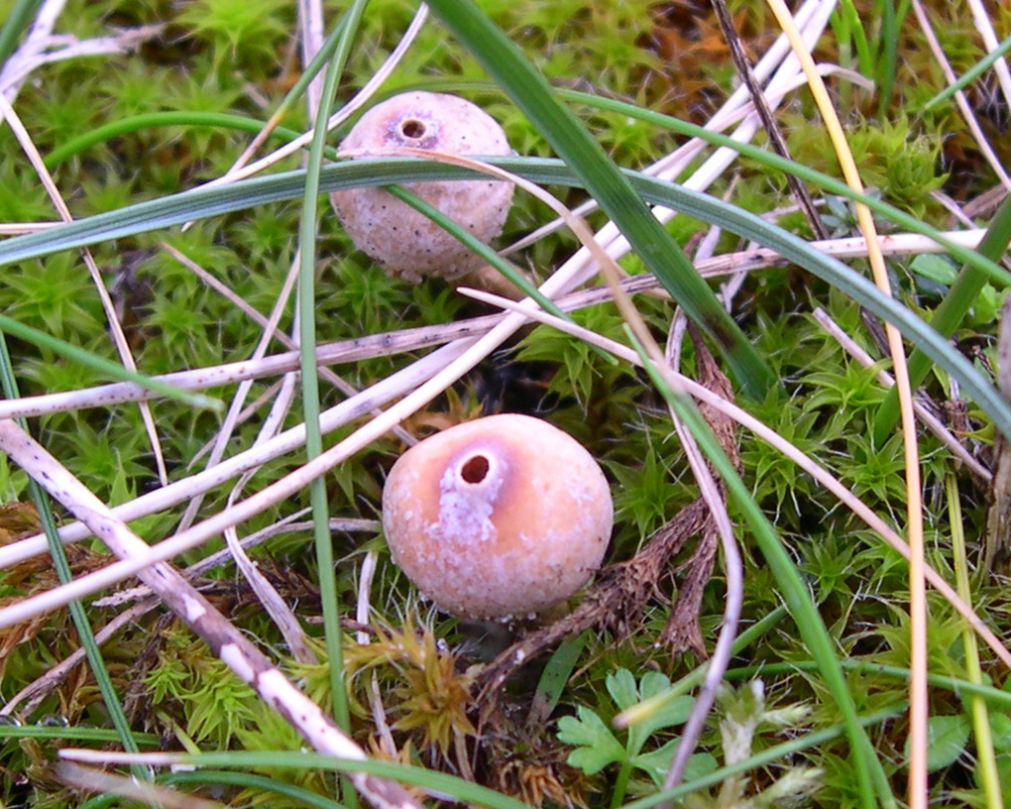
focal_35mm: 40
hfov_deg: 45.8
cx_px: 491
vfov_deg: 37.3
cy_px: 402
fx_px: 1197
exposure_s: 1/73
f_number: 2.8
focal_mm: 8
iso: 100
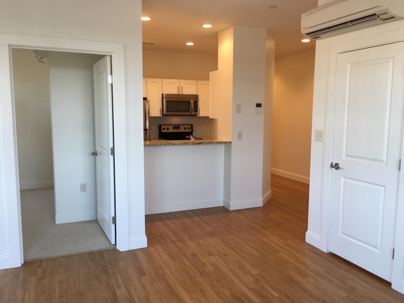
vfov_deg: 48.2
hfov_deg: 61.7
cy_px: 152
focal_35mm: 29
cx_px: 202
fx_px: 338
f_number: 2.2
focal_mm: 4.15
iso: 32
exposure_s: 1/60
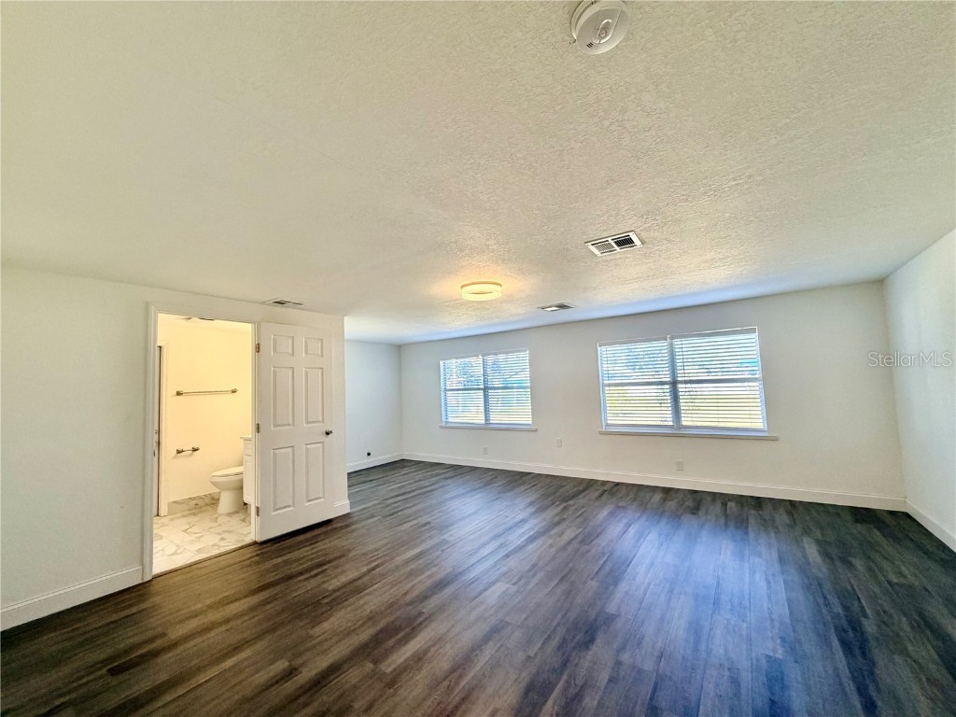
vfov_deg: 85.7
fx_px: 387
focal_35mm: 14
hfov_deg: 102.1
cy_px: 358
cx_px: 478
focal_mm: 2.22
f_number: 2.2
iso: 160
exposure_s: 1/120
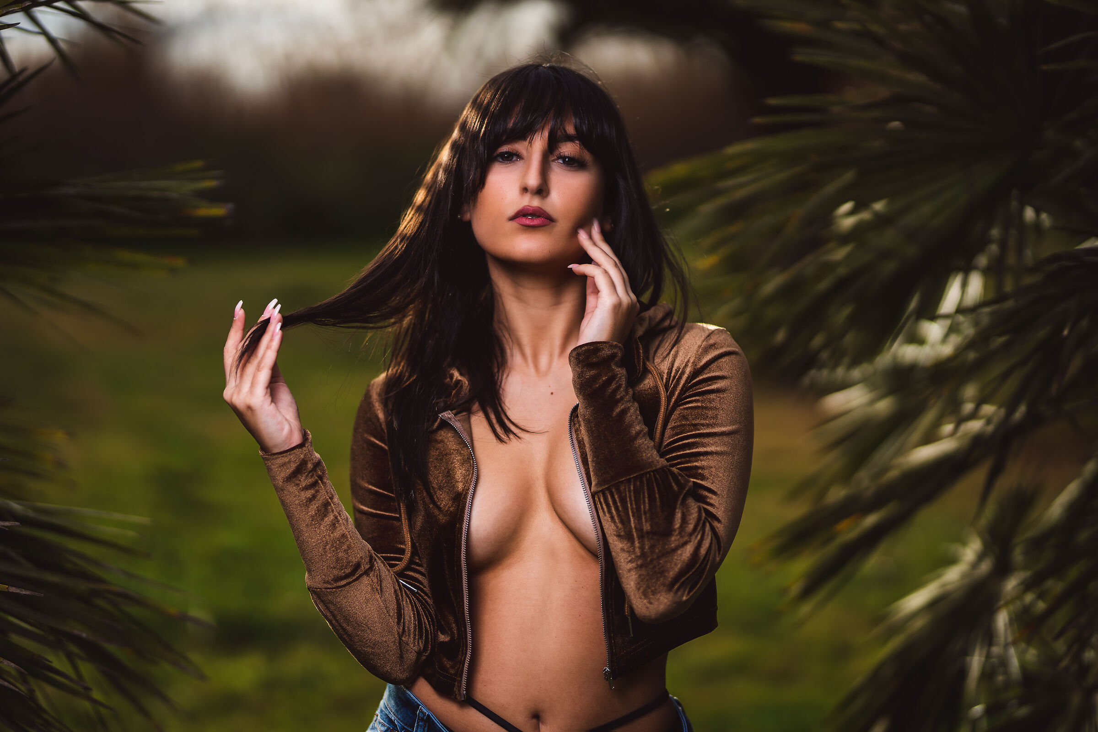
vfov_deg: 16.1
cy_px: 366
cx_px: 549
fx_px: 2592
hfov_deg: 23.9
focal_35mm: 85
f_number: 1.4
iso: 100
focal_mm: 85
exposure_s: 1/4000
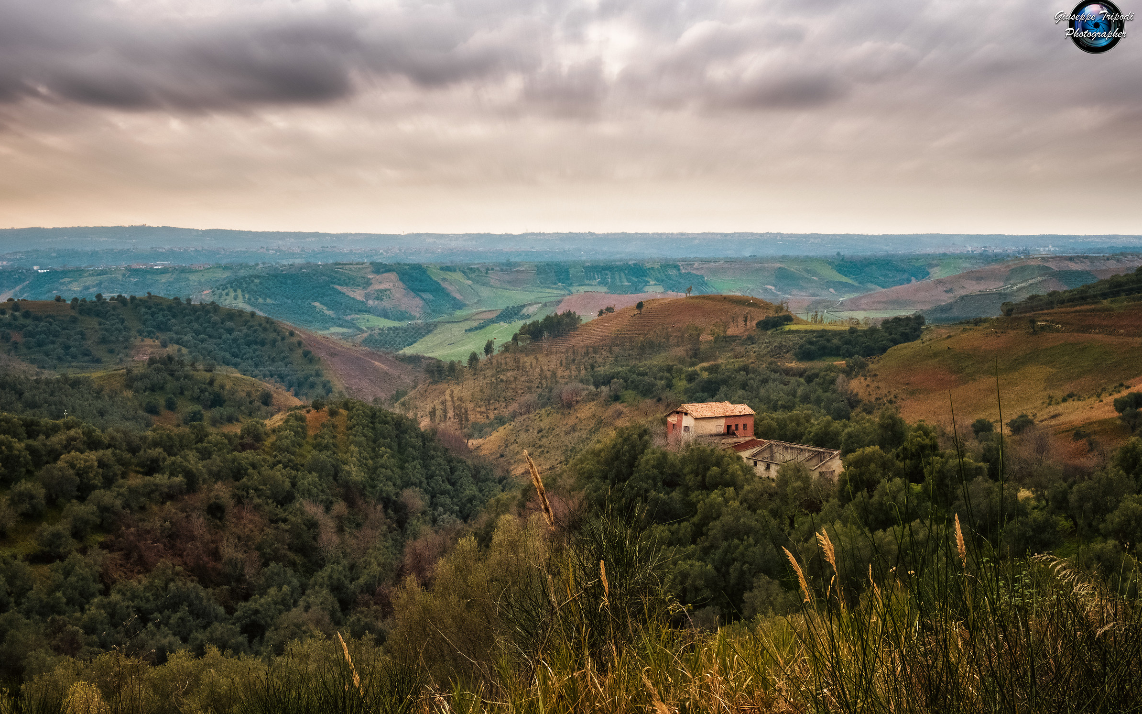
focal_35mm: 43
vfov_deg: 29.9
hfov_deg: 46.2
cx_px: 570
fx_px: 1338
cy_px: 364
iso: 2500
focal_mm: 27.7
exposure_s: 1/250
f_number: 13
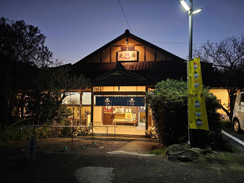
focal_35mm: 24
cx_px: 125
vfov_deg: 56.8
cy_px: 93
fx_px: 169
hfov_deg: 71.6
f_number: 1.7
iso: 640
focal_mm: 6.3
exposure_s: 1/24
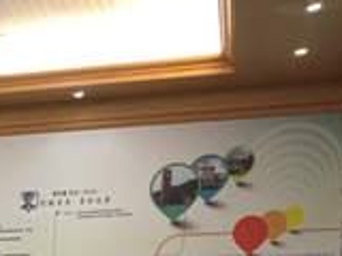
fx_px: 1255
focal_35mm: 127
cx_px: -333
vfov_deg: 10.5
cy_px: 543
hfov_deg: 13.4
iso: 125
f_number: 2.2
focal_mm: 4.15
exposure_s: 1/30
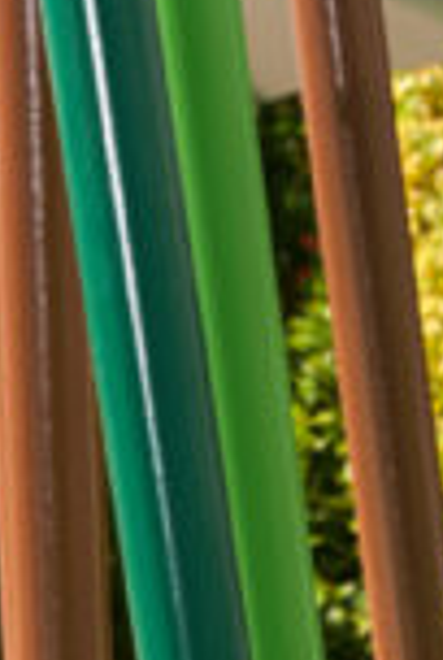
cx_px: 365
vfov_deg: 5.8
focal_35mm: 348
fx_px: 6394
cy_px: 1077
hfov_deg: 4.0
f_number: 4.5
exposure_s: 1/640
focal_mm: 46
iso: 125
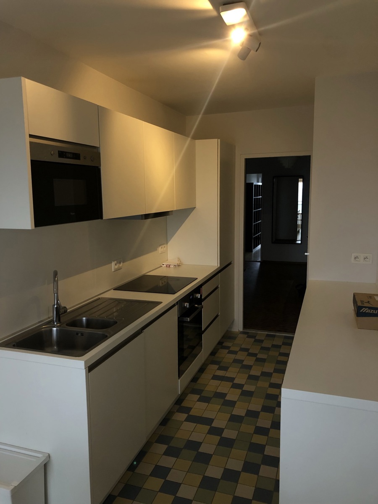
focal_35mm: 28
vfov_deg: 63.4
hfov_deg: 49.7
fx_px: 408
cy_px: 252
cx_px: 189
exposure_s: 1/25
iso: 40
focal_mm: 4
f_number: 1.8
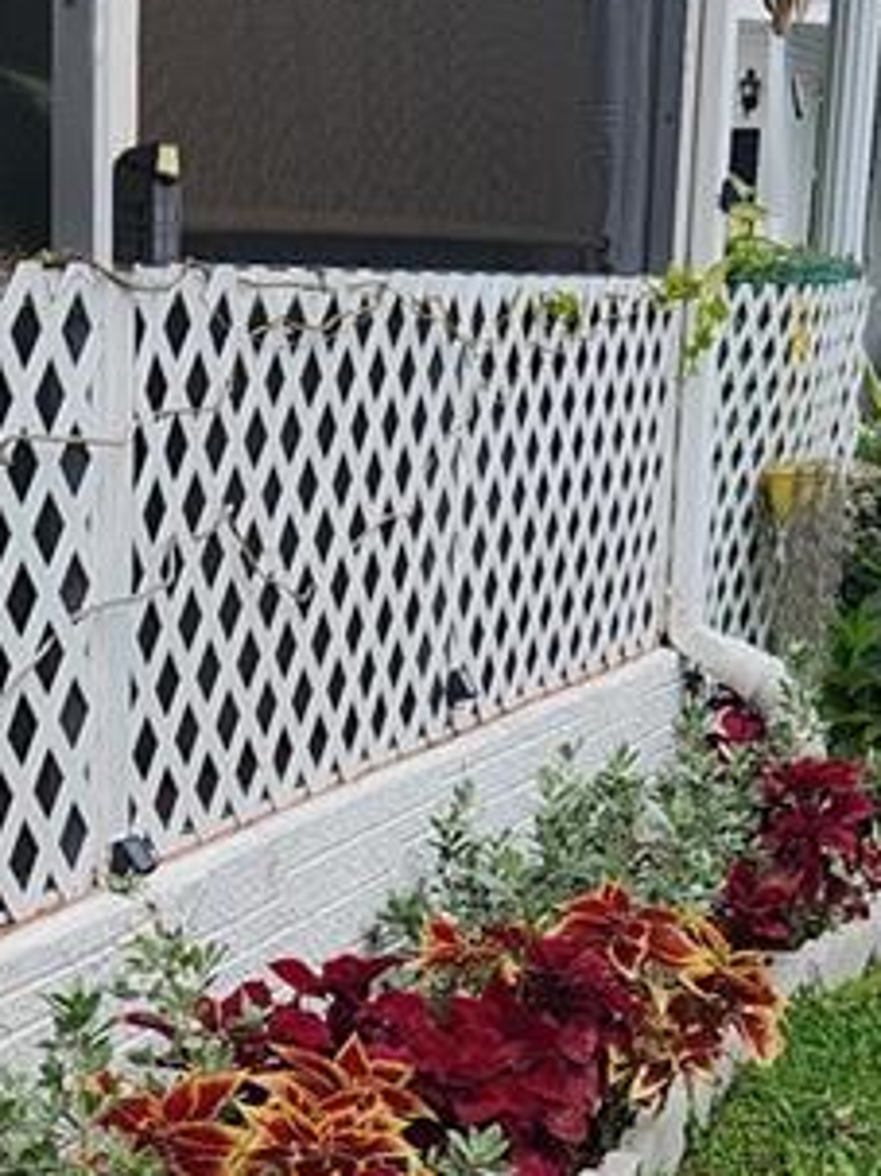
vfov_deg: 21.0
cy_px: 1091
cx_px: 116
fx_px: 3090
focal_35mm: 91
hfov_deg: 16.1
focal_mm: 5.4
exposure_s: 1/843
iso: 20
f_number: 1.8
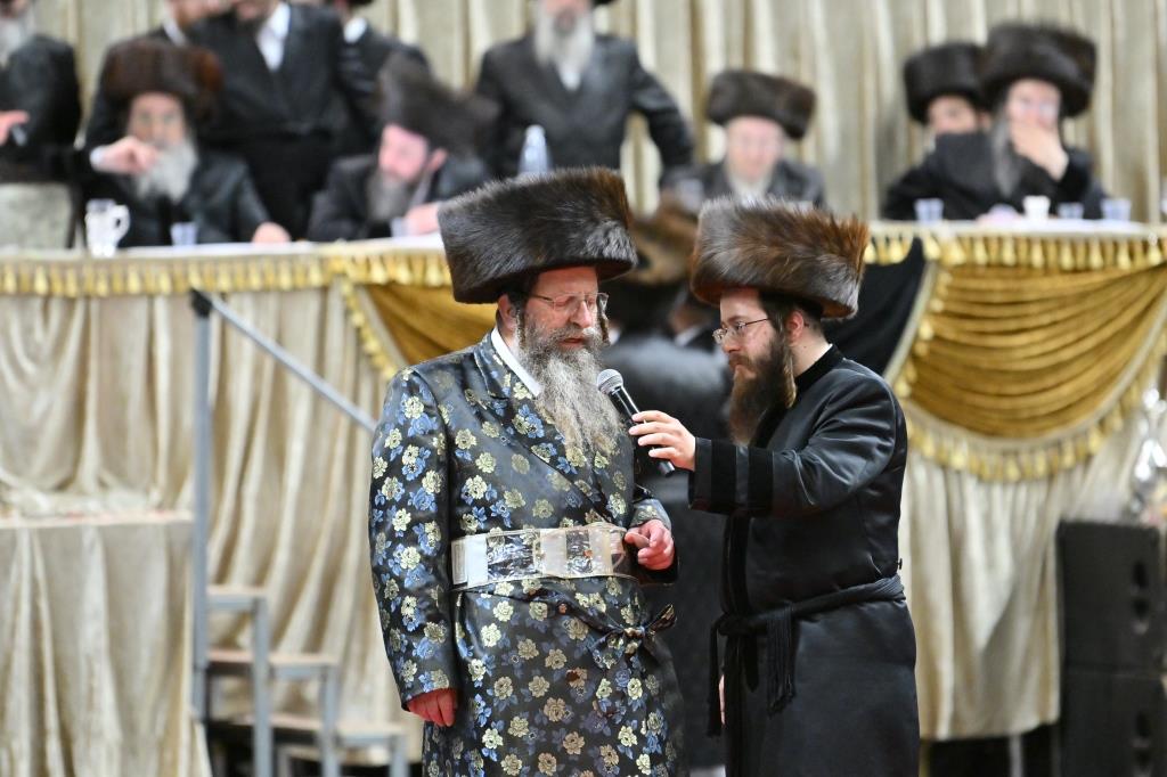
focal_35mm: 300
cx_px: 584
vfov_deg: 4.6
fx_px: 9721
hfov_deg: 6.9
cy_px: 388
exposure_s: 1/200
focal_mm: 200
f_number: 2.8
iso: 1250
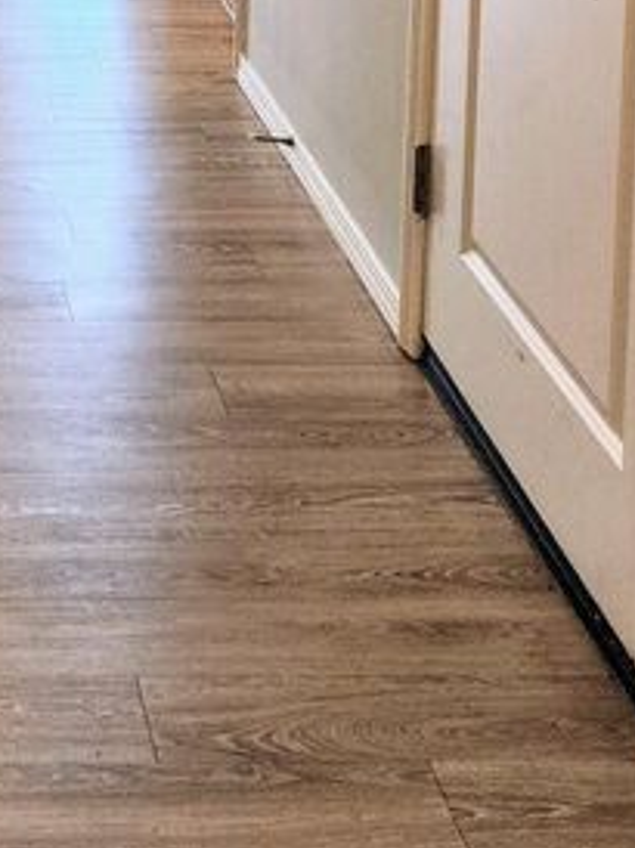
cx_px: -121
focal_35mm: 86
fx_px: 2107
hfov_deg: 16.5
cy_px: -421
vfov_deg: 19.8
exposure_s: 1/120
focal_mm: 6.4
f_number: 1.8
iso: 200
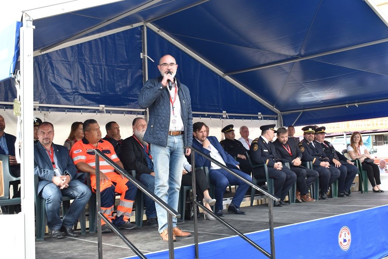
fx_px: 469
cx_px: 194
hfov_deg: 45.0
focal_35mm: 44
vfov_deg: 30.9
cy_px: 130
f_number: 8
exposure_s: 1/50
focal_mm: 29
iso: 220
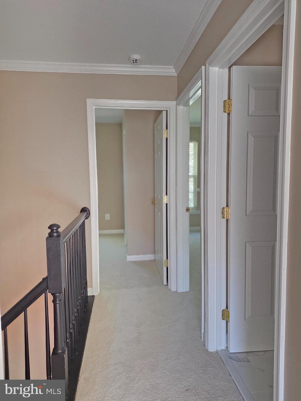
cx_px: 150
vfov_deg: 73.9
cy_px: 200
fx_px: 267
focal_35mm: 23
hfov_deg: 58.9
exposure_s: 1/120
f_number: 1.7
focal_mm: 6.25
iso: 1600
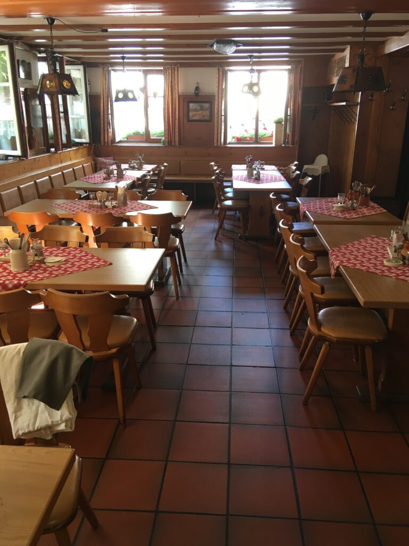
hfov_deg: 48.2
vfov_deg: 61.7
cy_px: 273
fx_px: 457
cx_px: 204
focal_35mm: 29
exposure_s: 1/33
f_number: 2.2
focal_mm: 4.15
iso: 100
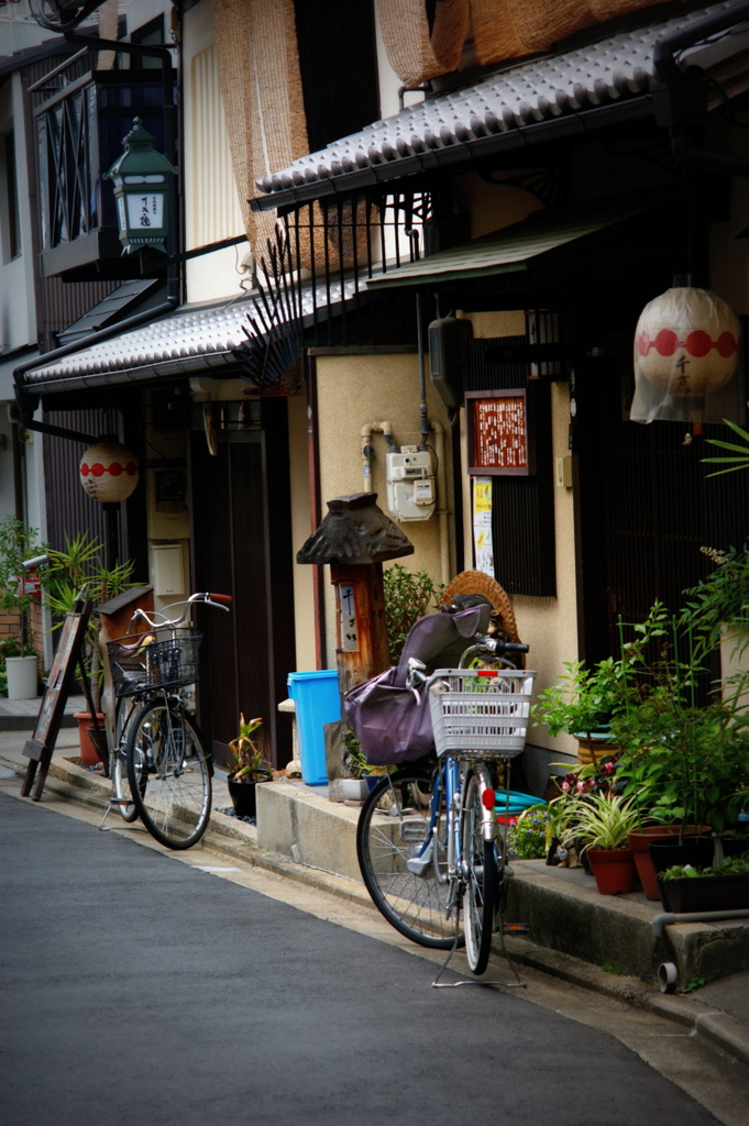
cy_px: 563
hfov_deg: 10.7
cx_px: 374
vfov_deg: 16.1
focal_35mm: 128
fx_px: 3985
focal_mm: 85
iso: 160
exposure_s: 1/160
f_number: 6.3
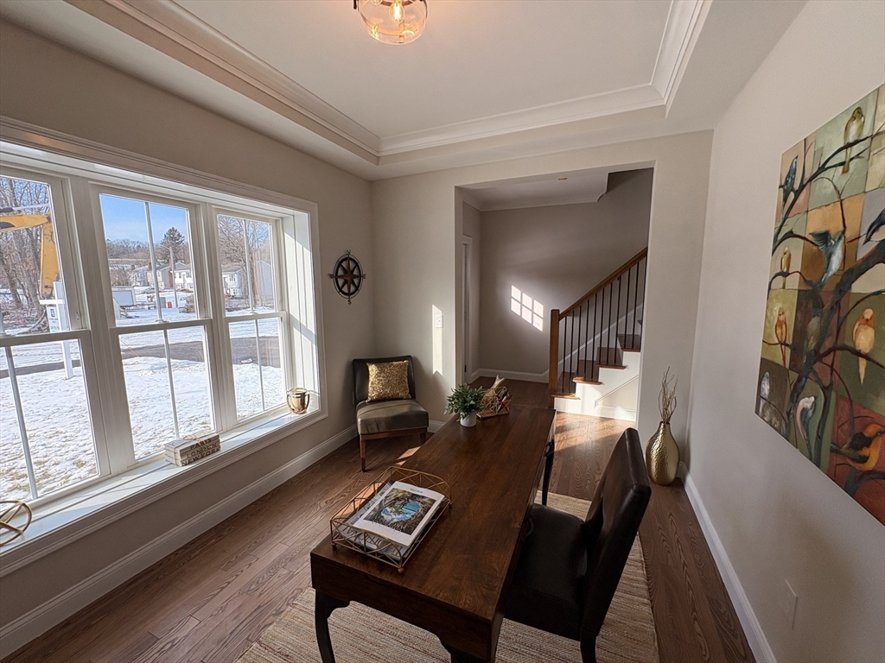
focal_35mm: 14
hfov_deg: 102.1
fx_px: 358
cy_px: 332
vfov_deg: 85.7
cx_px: 442
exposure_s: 1/344
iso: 64
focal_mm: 2.22
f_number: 2.2
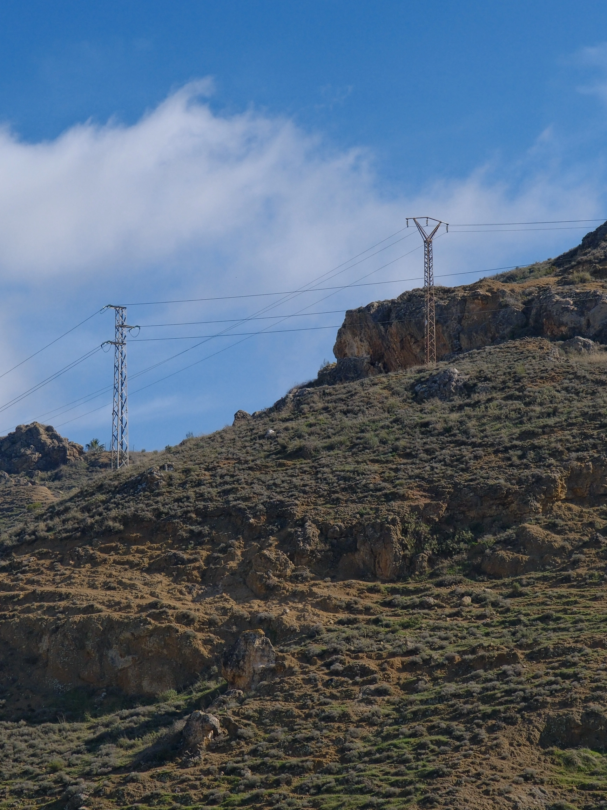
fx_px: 3647
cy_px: 364
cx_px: 278
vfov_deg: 12.7
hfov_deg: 9.5
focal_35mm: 156
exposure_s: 1/2700
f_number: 6.4
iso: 640
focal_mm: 80
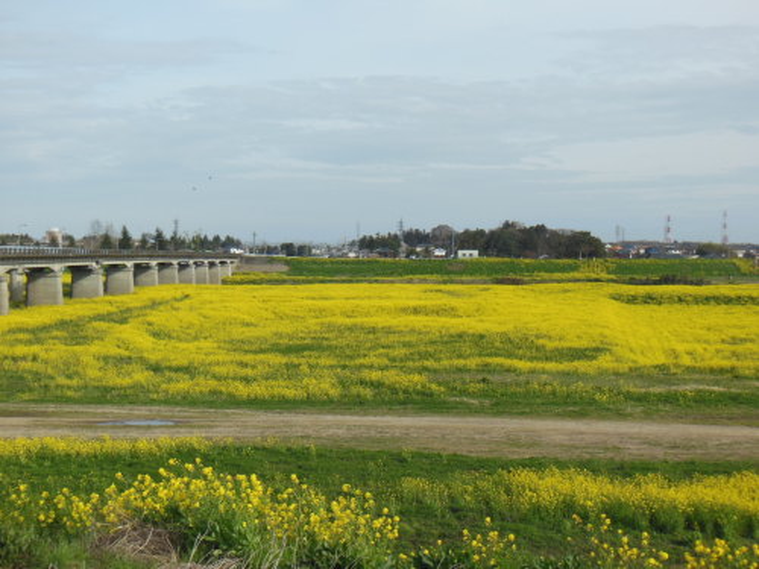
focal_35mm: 52
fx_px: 1140
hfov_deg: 36.8
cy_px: 284
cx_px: 380
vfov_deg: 28.0
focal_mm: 9.3
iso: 125
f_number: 4.7
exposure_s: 1/640
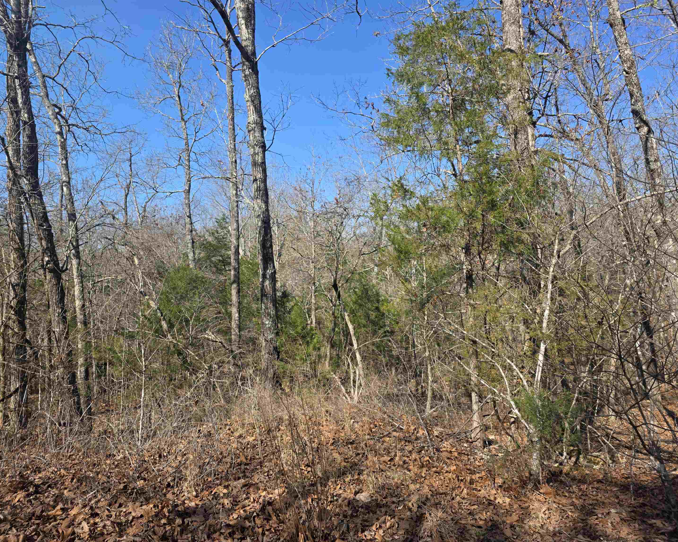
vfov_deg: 58.8
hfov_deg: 70.3
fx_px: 482
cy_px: 271
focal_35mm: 24
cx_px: 325
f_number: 1.7
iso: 80
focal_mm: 6.3
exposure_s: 1/2835
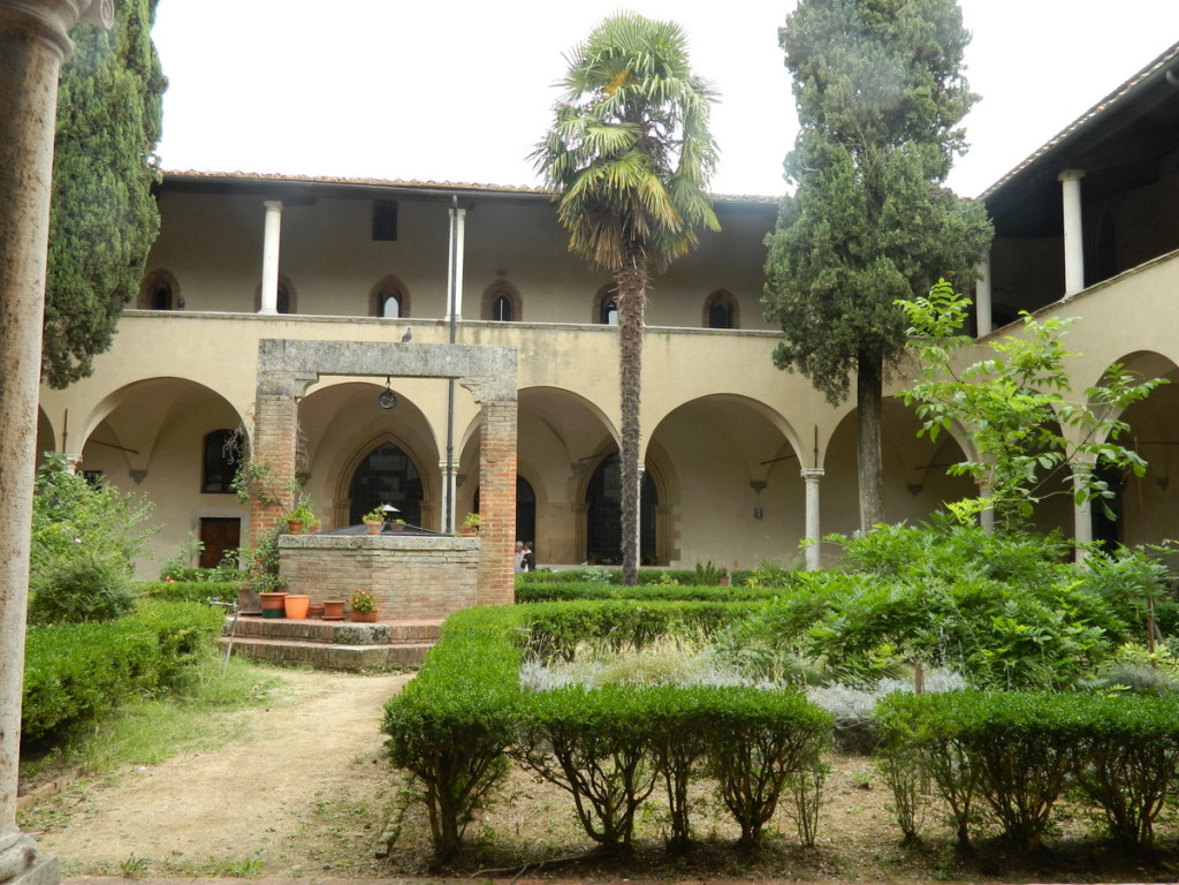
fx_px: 1056
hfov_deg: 58.4
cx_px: 590
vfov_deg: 45.4
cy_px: 442
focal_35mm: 31
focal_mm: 5.6
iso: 80
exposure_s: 1/125
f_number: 3.2
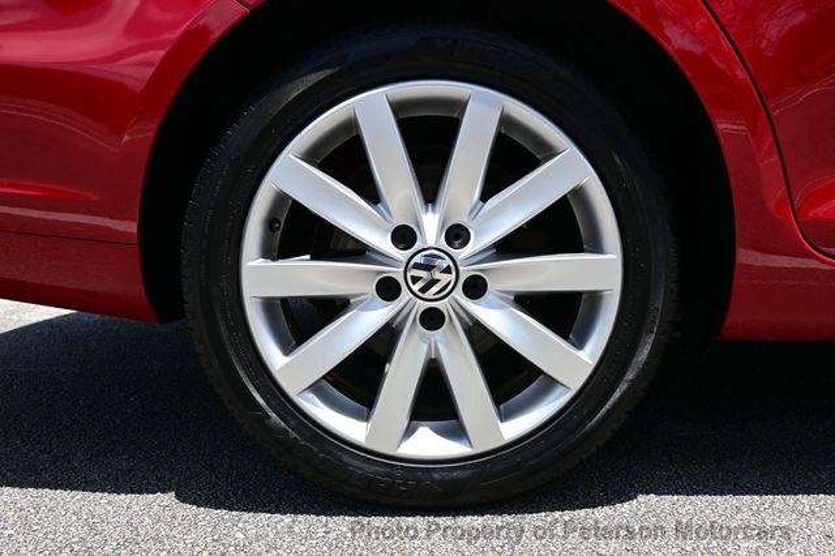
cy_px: 278
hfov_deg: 51.3
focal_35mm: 38
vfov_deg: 35.5
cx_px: 418
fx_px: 869
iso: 100
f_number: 8
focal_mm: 25
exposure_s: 1/200
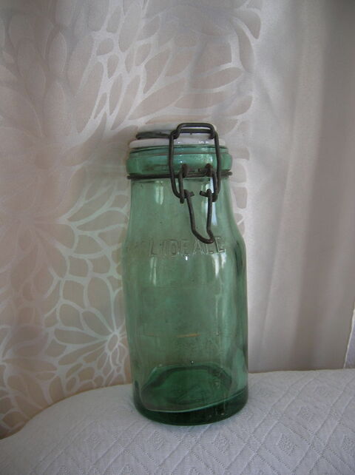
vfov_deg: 54.0
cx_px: 178
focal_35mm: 34
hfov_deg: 41.7
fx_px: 466
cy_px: 238
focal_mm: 5.7
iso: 50
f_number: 2.9
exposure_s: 1/30
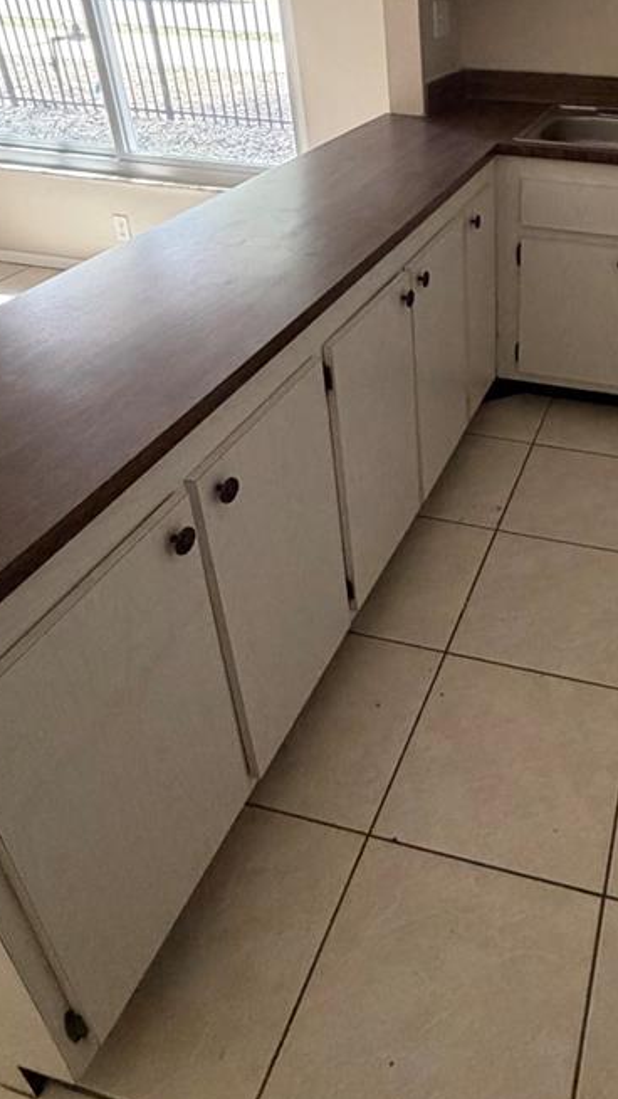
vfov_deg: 66.4
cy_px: 381
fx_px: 815
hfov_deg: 38.9
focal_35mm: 28
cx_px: 542
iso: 500
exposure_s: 1/60
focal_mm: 2.22
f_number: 2.2
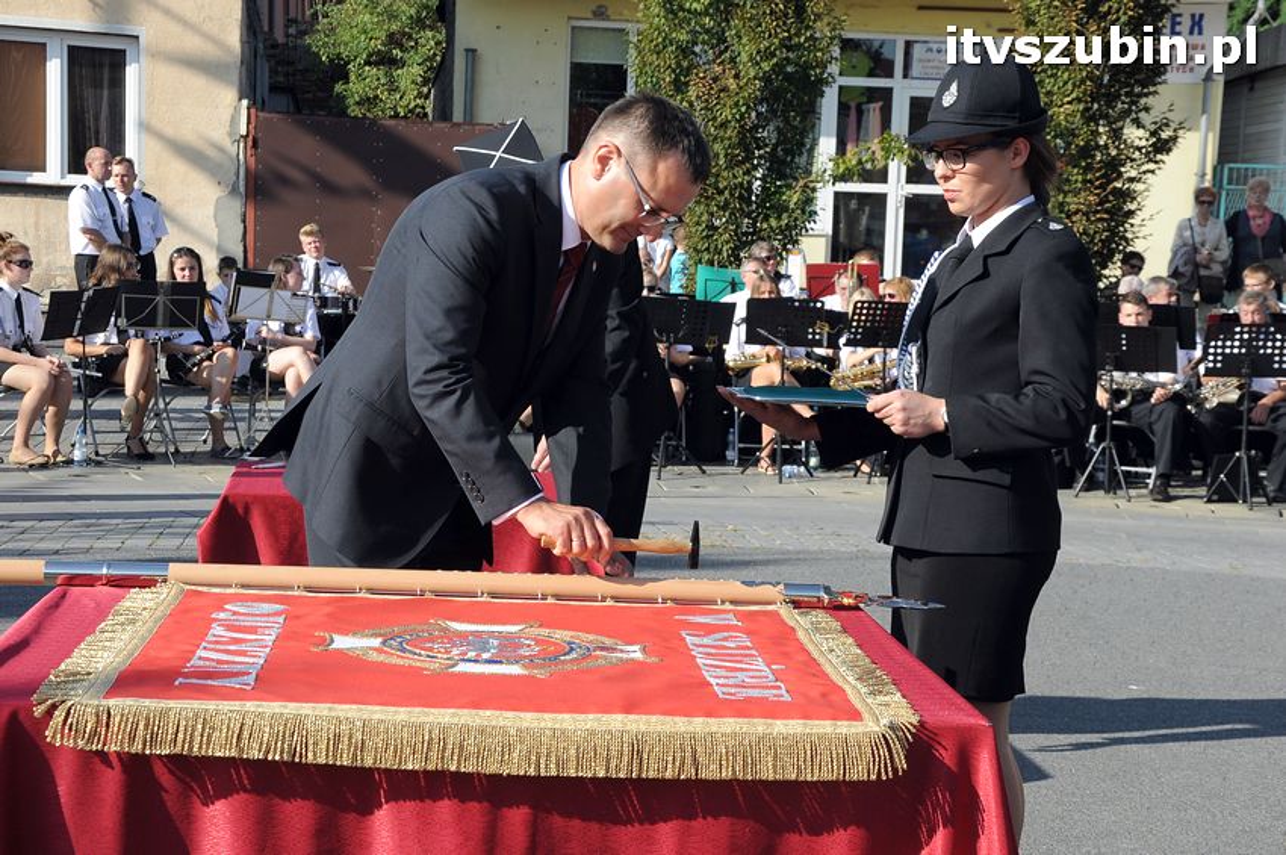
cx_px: 643
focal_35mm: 72
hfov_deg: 28.1
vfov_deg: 18.9
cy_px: 428
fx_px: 2569
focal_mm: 48
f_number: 10
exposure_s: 1/400
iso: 400
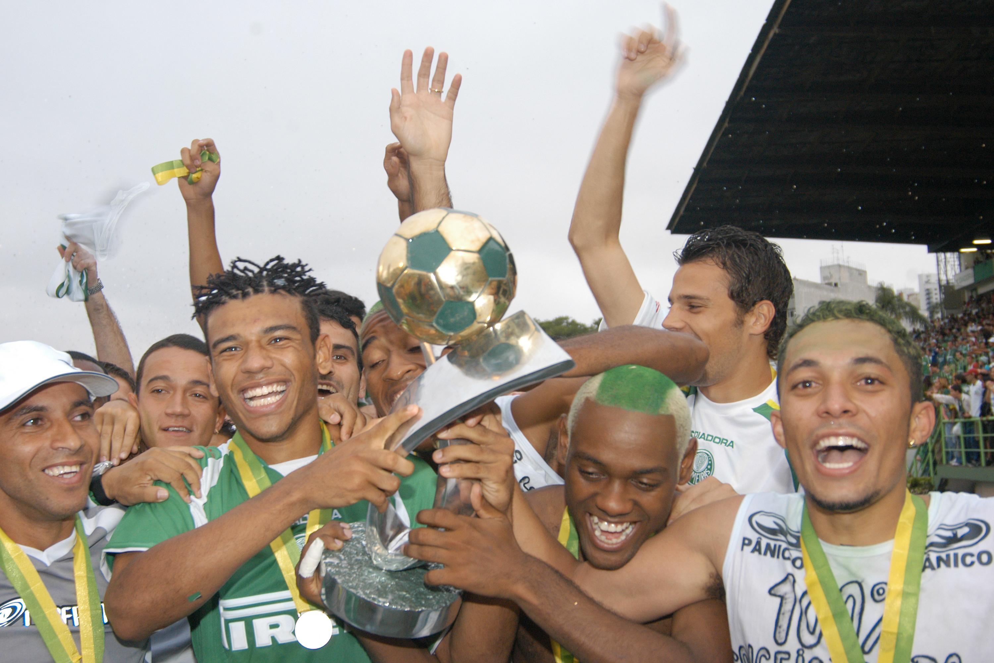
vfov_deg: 36.9
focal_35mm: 36
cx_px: 497
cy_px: 332
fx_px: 994
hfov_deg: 53.1
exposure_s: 1/125
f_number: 4.5
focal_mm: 24
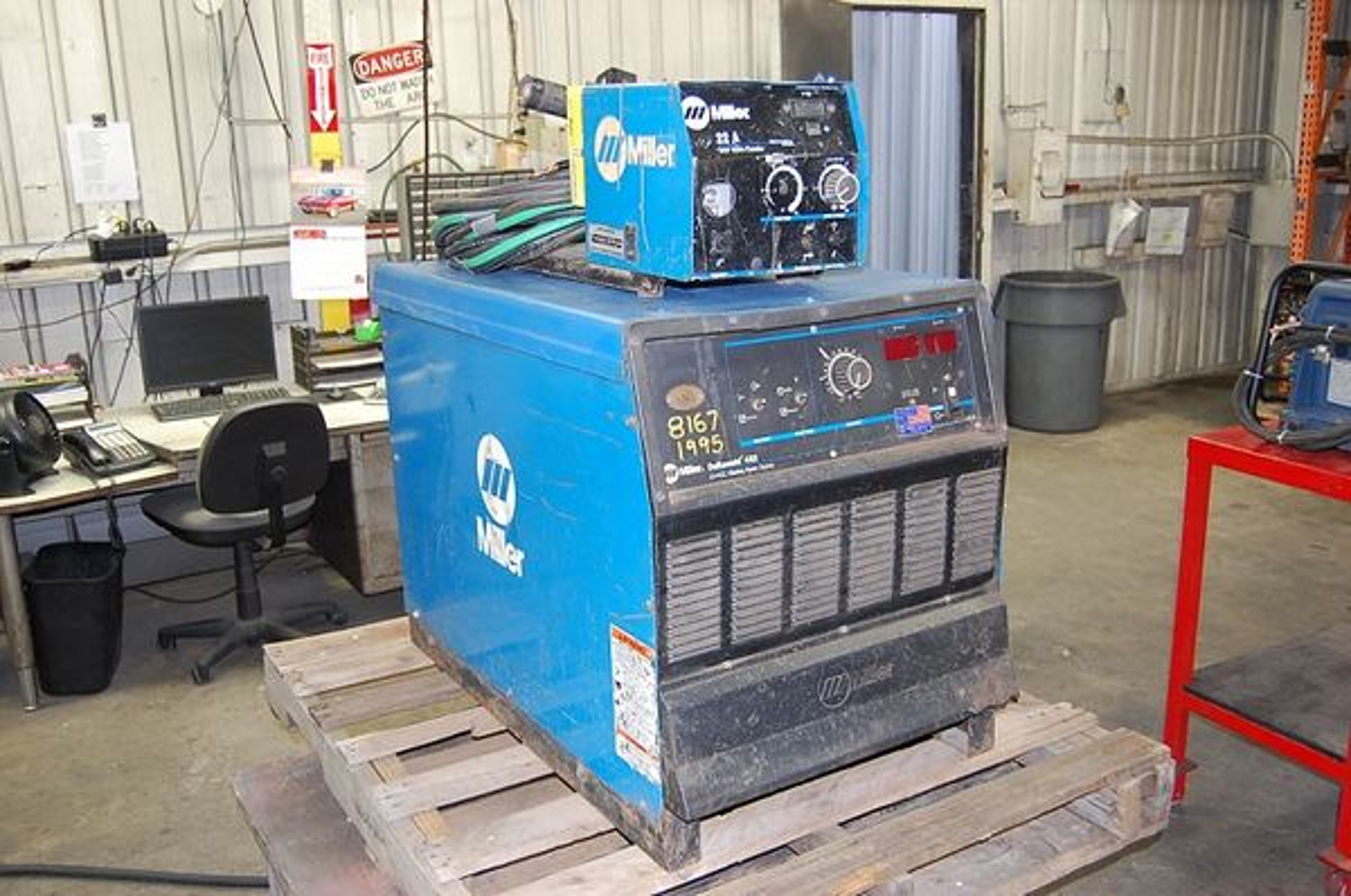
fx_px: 1236
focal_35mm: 33
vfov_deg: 39.8
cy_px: 448
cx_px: 676
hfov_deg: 57.3
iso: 400
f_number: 3.8
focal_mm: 22
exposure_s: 1/60
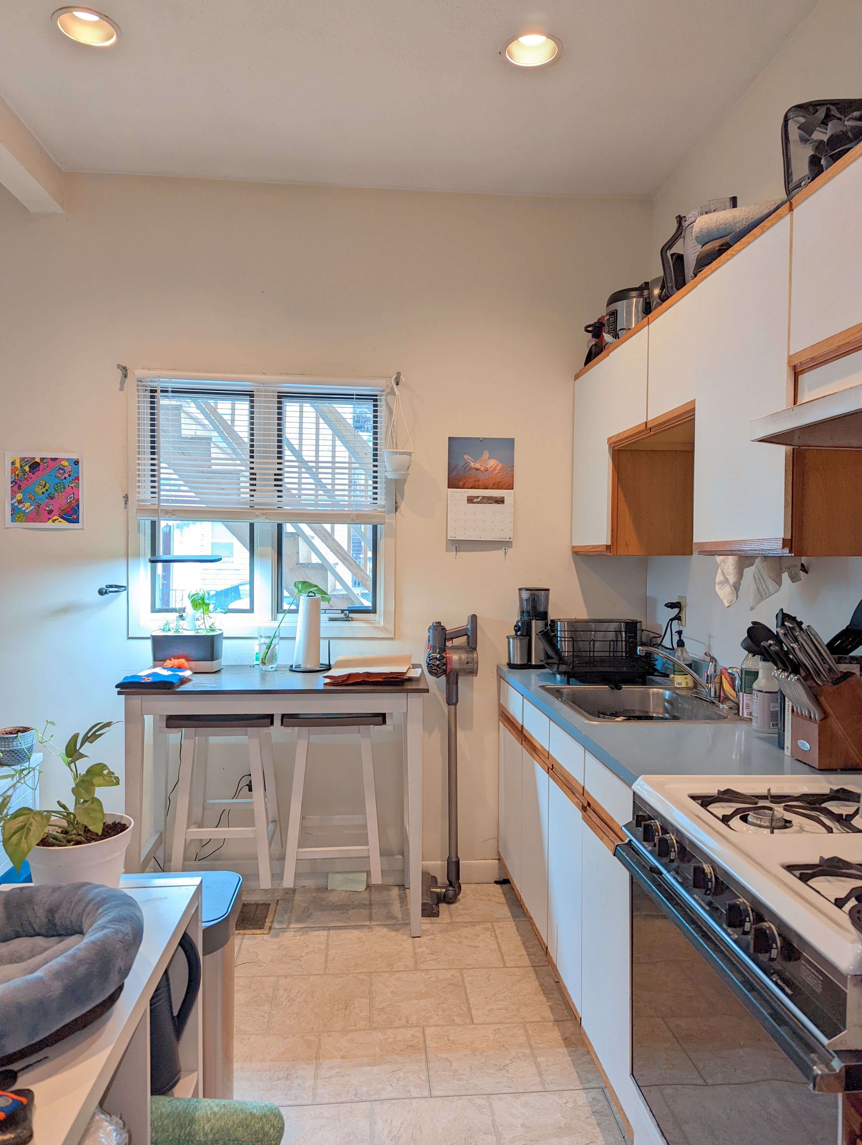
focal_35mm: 24
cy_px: 572
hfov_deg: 56.9
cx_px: 431
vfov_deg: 71.5
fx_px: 795
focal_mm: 6.81
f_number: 1.85
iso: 77
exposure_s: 1/60
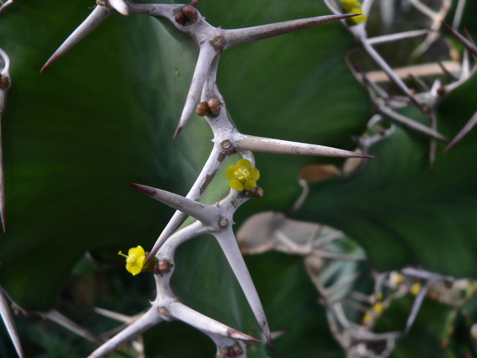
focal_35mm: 36
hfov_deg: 51.4
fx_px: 496
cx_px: 238
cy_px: 179
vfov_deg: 39.7
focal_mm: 6
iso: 150
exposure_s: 1/125
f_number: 2.8
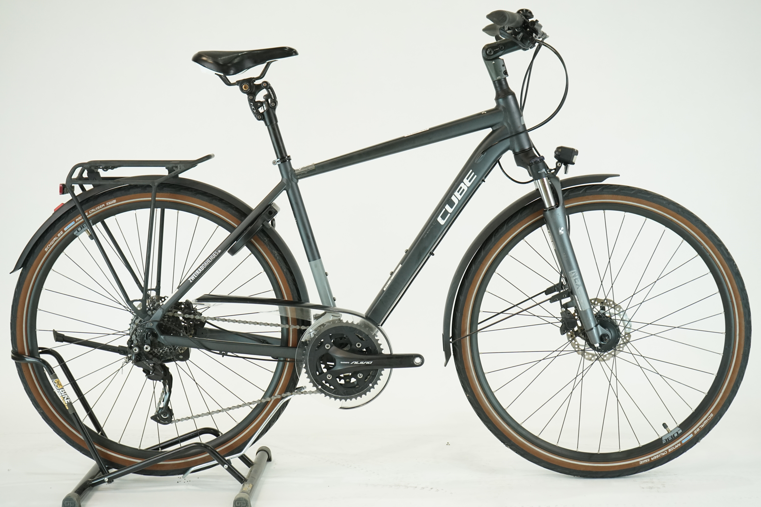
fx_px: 1268
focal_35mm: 60
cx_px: 380
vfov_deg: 22.6
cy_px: 254
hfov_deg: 33.4
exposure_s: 1/200
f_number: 6.3
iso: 1600
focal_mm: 60
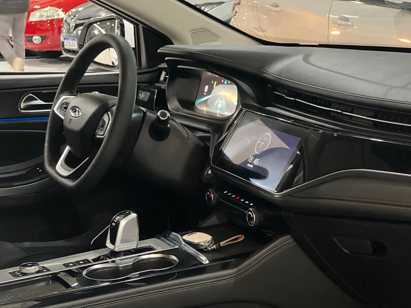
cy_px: 154
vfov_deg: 19.1
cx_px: 206
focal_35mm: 77
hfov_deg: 25.3
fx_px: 914
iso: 1000
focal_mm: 9
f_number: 2.8
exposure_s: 1/15
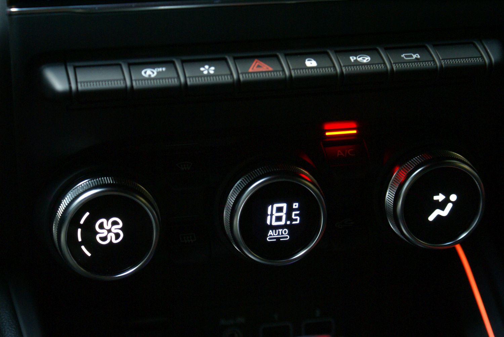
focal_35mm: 90
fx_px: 1261
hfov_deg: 22.6
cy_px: 168
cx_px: 252
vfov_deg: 15.2
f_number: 5.6
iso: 400
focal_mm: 60
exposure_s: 1/13
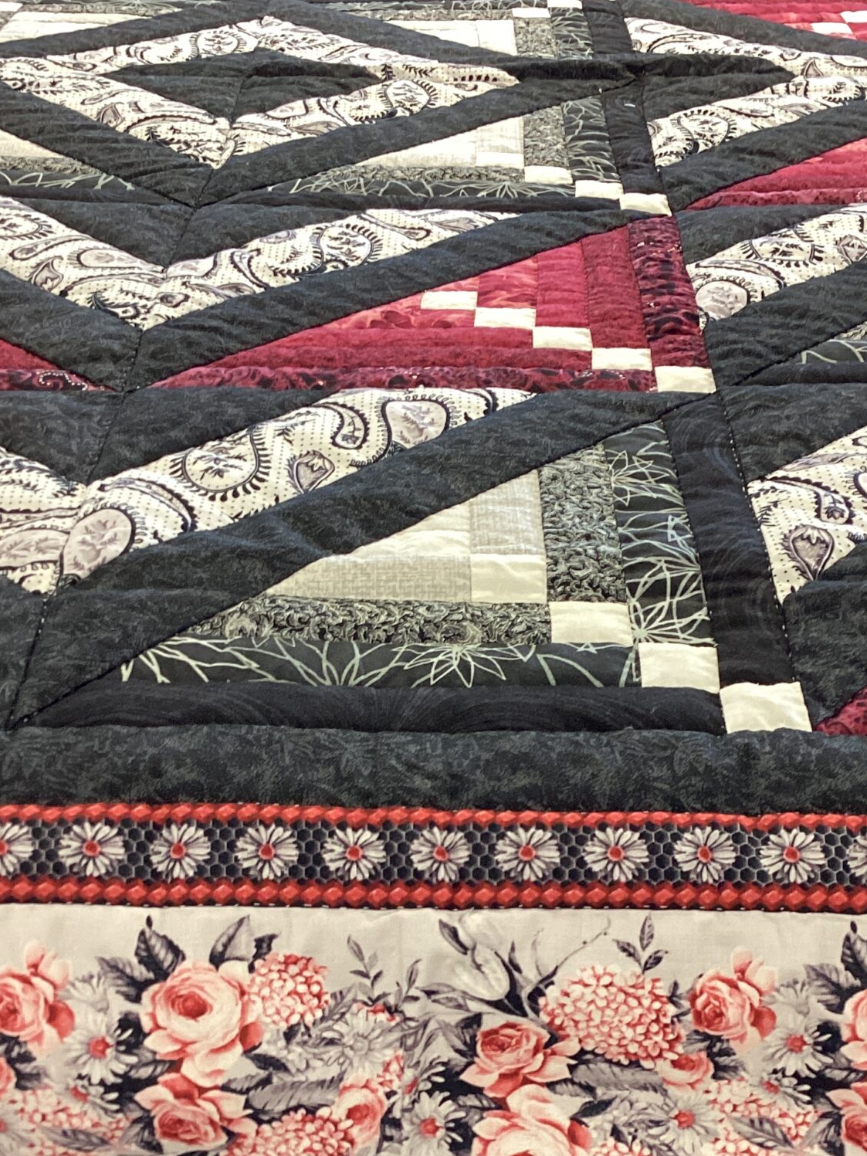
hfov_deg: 27.5
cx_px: 480
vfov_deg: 35.4
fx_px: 1770
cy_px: 852
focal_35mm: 53
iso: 200
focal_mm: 3.3
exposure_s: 1/50
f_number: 2.4
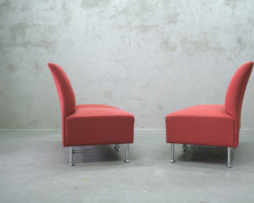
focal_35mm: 34
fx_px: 256
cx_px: 143
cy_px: 102
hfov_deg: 52.7
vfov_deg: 43.4
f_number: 4
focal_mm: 20.2
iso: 1250
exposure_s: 1/28
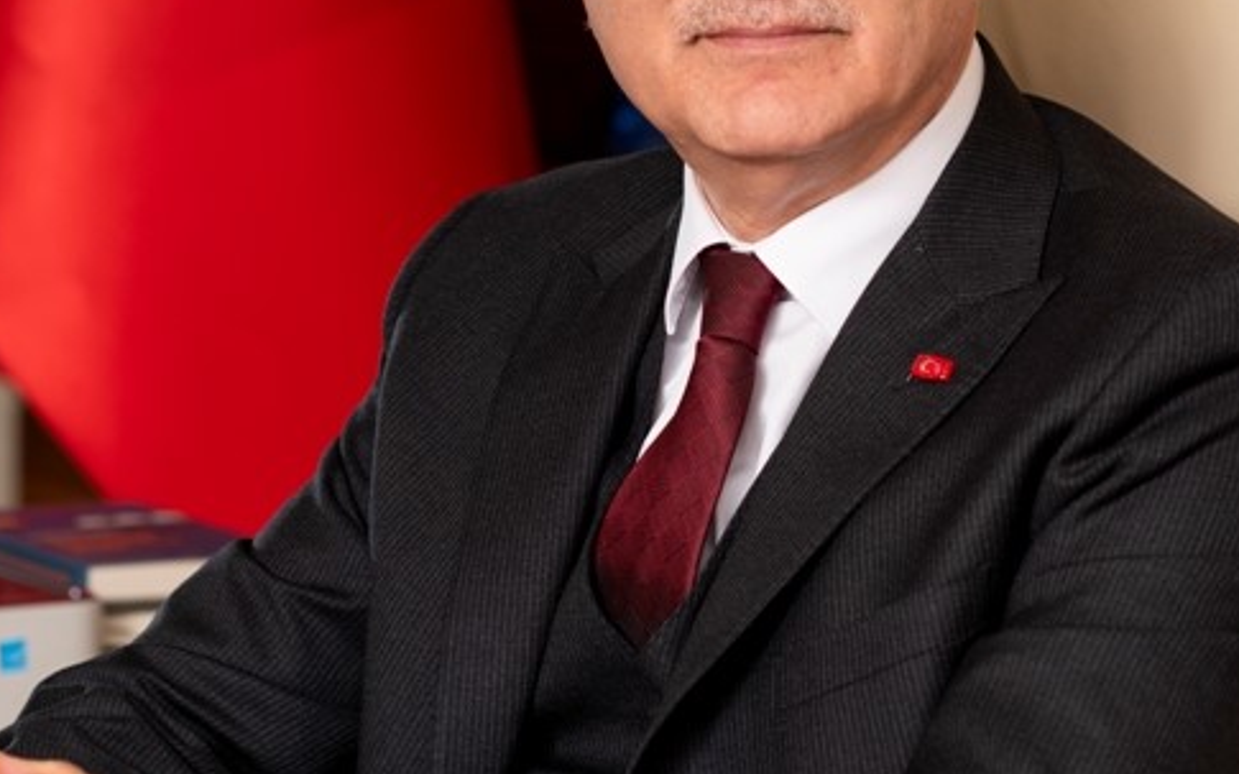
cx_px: 678
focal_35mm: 183
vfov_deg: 7.1
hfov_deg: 11.5
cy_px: 49
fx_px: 6179
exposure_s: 1/80
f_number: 4
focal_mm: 85
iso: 125
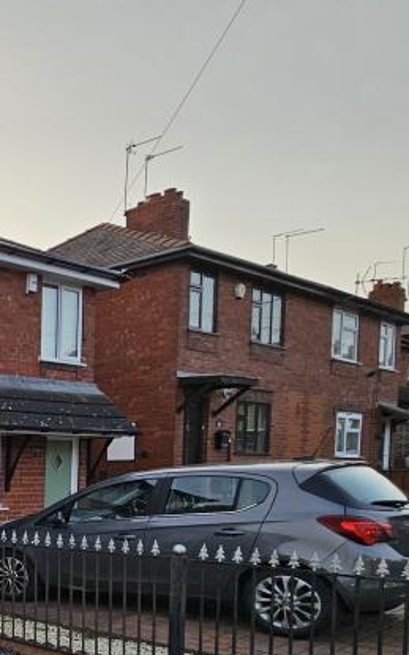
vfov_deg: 53.6
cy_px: 508
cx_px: -316
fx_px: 607
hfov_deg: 22.6
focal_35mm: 34
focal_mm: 2.2
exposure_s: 1/462
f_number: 2.2
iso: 50
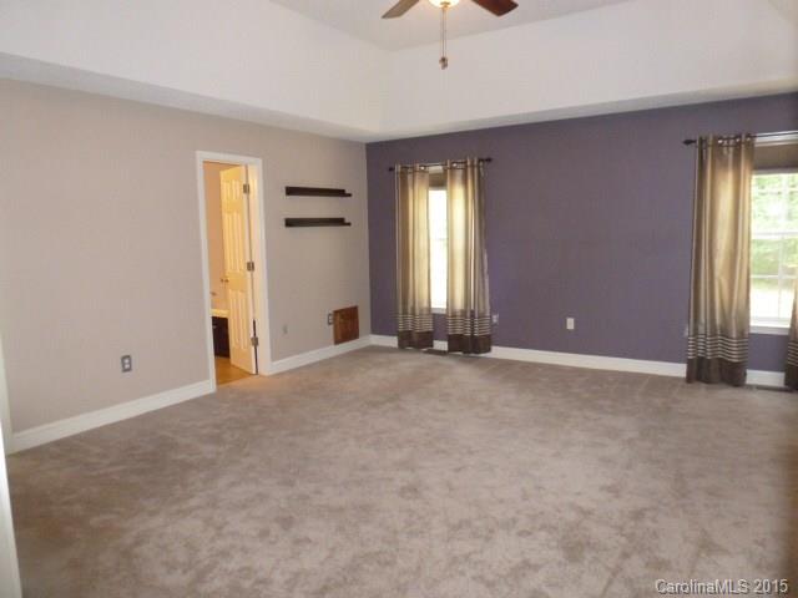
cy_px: 299
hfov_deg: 71.6
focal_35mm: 24
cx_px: 399
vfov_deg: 56.8
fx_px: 553
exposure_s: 1/60
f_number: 3.3
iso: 640
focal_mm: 4.3
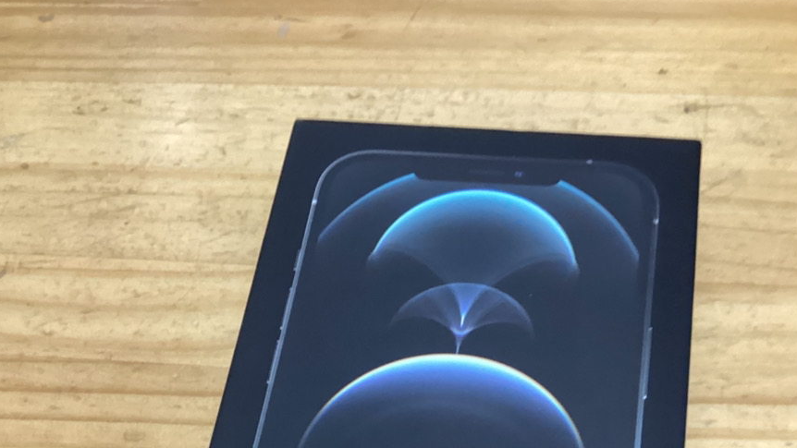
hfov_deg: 43.7
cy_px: 551
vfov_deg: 23.1
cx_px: 411
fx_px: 993
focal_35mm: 47
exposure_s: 1/60
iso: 125
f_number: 2.4
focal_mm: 3.3
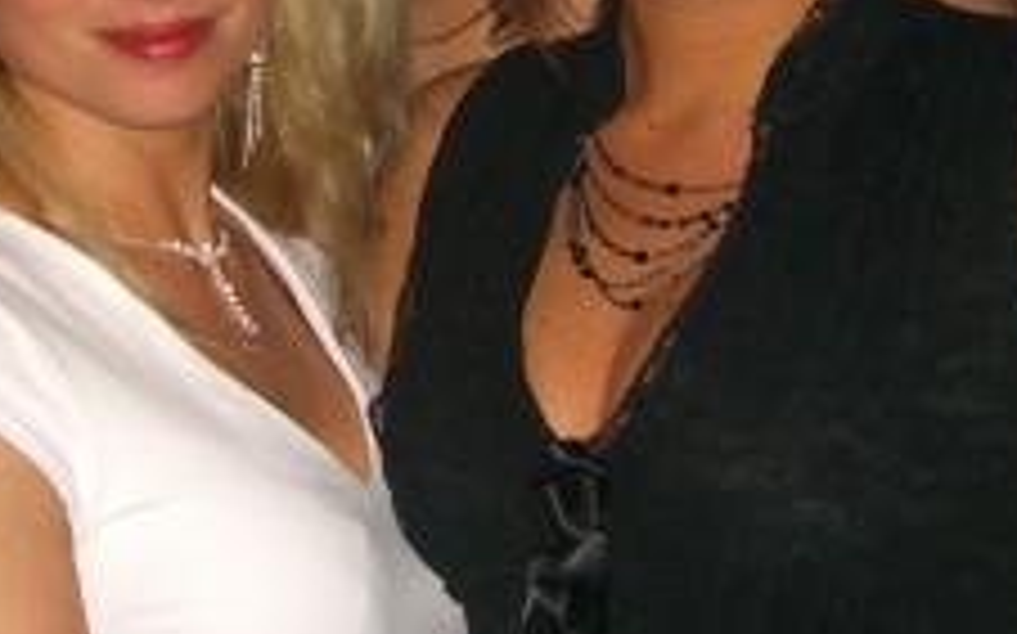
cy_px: 135
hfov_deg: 19.4
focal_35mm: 107
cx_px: 342
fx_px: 2964
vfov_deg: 12.2
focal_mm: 7.9
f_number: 2.8
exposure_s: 1/60
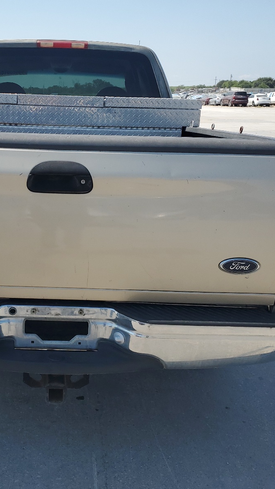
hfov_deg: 30.5
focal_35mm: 38
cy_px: 244
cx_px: 61
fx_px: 493
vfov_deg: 52.8
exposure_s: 1/2500
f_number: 1.5
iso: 50
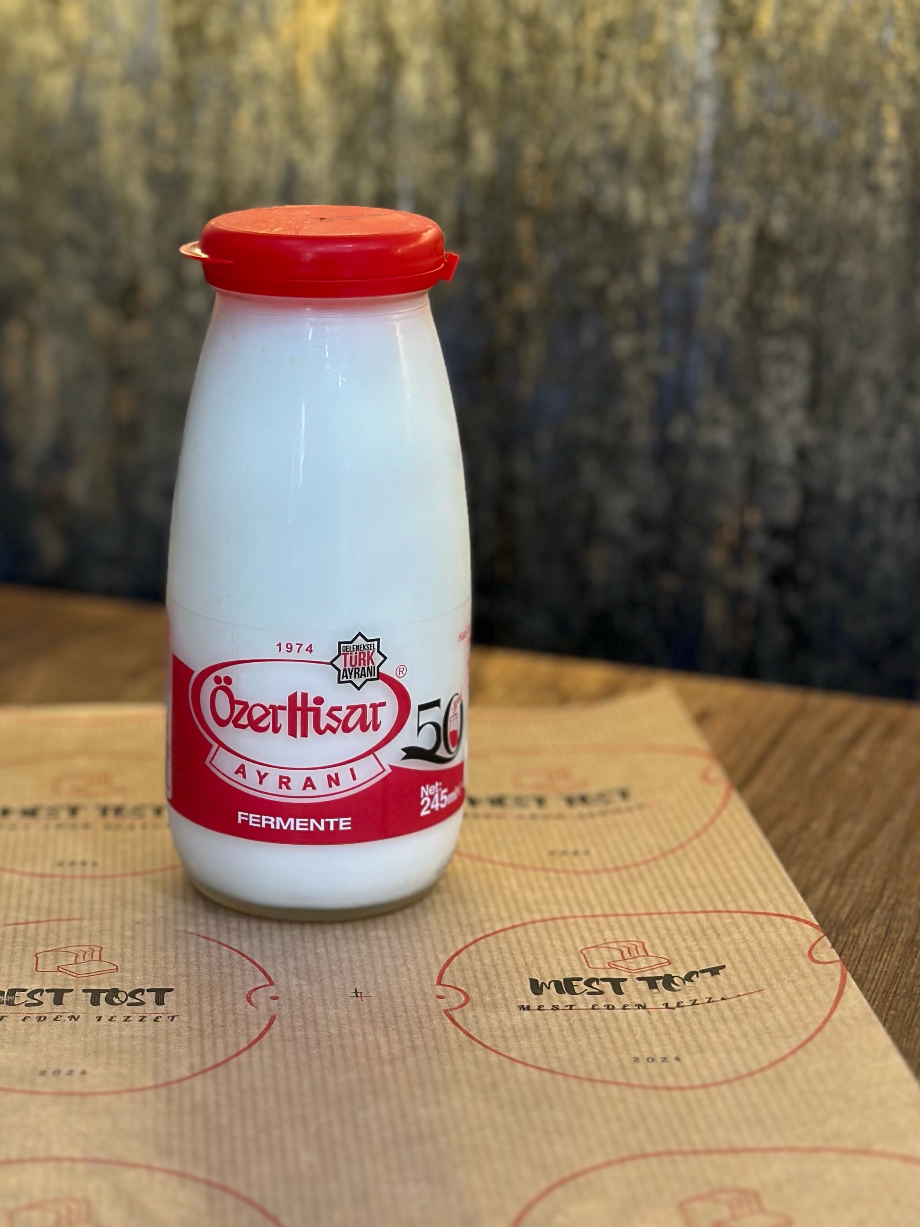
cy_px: 614
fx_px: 2587
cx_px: 261
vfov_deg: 26.7
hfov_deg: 20.1
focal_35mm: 73
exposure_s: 1/50
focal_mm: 6.86
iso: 80
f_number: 1.78
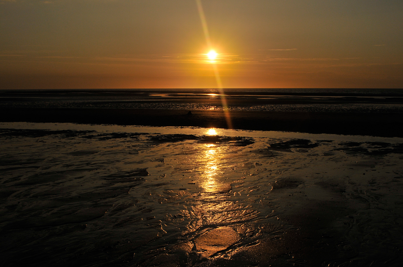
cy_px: 134
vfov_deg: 28.0
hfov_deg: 41.2
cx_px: 202
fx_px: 537
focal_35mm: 48
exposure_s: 1/640
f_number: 14
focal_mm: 32
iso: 320
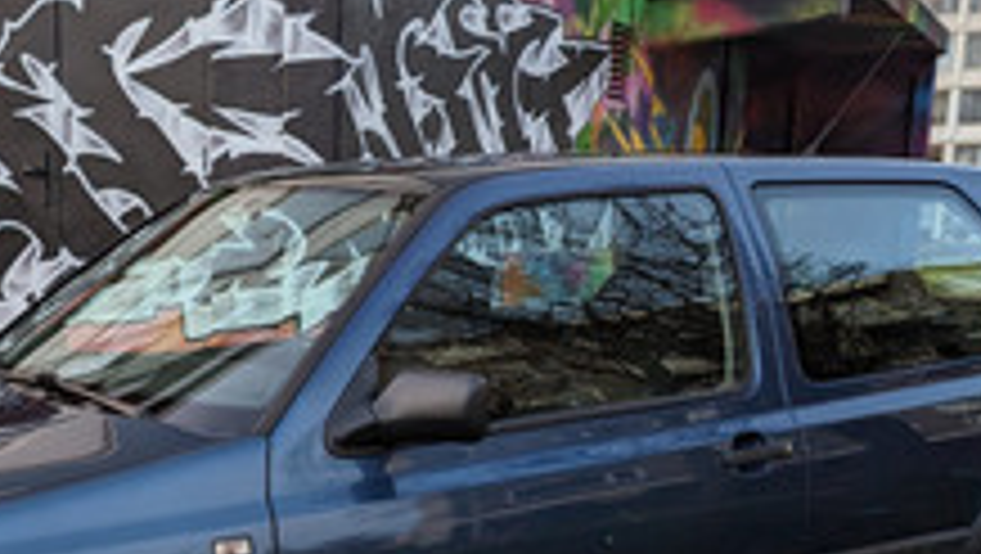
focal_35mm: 60
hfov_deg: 33.5
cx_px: 153
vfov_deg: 19.4
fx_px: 1562
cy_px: 581
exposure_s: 1/23.8
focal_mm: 6.81
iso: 174
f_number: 1.85
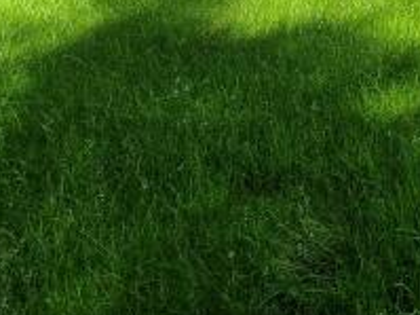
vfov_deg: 16.0
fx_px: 812
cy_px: -351
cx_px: 650
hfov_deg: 22.9
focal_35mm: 67
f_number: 2.2
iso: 50
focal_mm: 2.2
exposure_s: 1/686
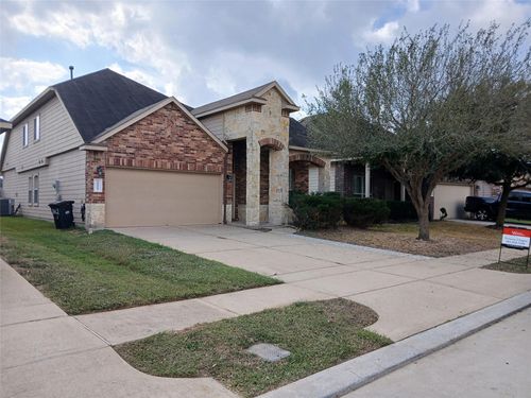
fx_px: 399
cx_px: 266
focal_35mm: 26
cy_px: 199
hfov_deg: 67.3
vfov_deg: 53.1
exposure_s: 1/362
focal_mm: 3.98
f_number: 1.8
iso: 20
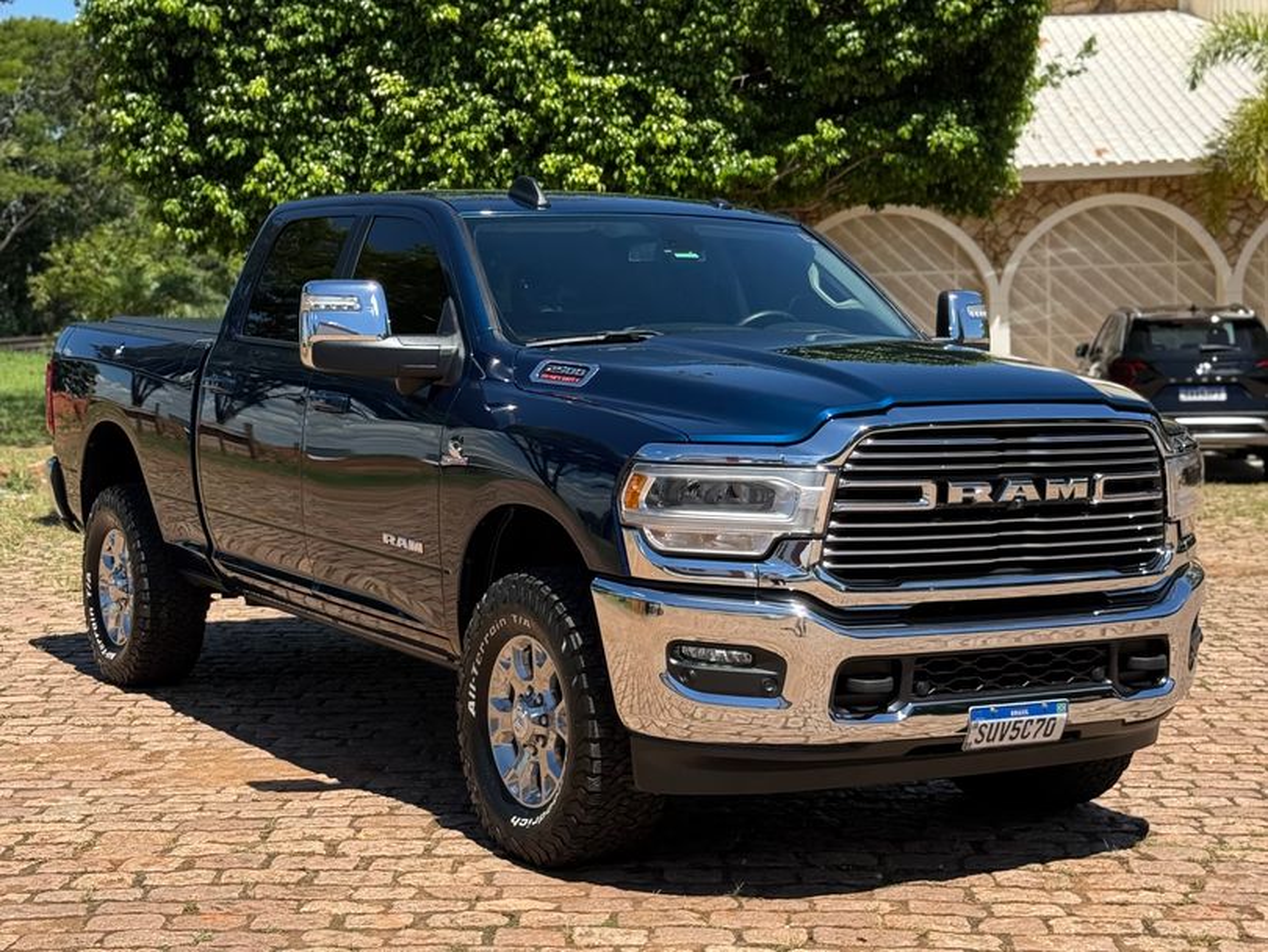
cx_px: 634
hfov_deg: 39.6
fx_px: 1759
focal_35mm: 48
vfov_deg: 30.3
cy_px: 476
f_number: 1.78
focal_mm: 6.76
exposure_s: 1/2667
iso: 100
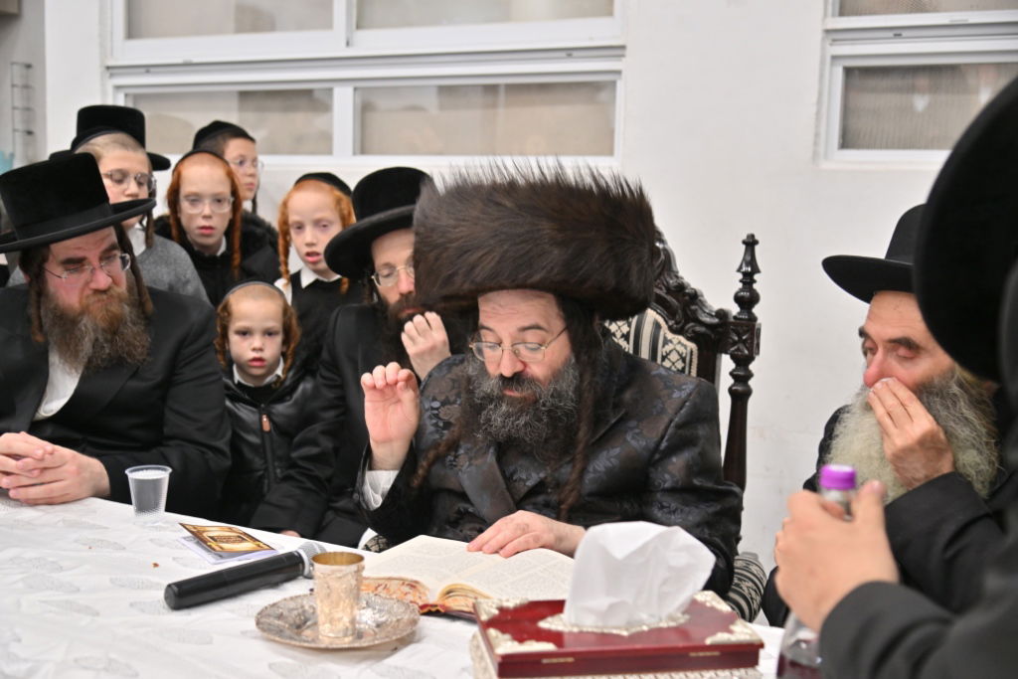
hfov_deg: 44.5
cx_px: 509
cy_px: 340
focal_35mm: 44
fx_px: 1244
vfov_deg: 30.5
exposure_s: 1/160
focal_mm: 44
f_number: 4
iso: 640
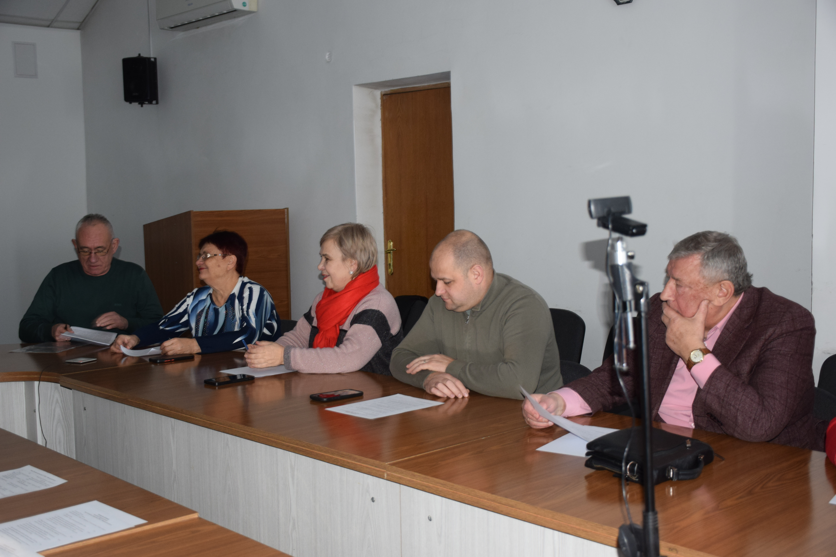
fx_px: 940
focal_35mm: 40
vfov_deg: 33.0
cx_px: 418
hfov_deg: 47.9
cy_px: 278
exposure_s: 1/30
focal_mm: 27
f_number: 4
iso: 800
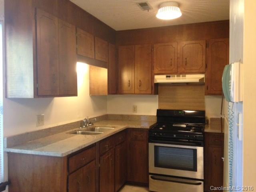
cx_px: 128
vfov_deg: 42.9
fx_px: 244
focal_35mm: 33
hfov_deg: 55.4
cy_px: 96
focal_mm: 4.12
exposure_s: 1/20
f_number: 2.4
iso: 250
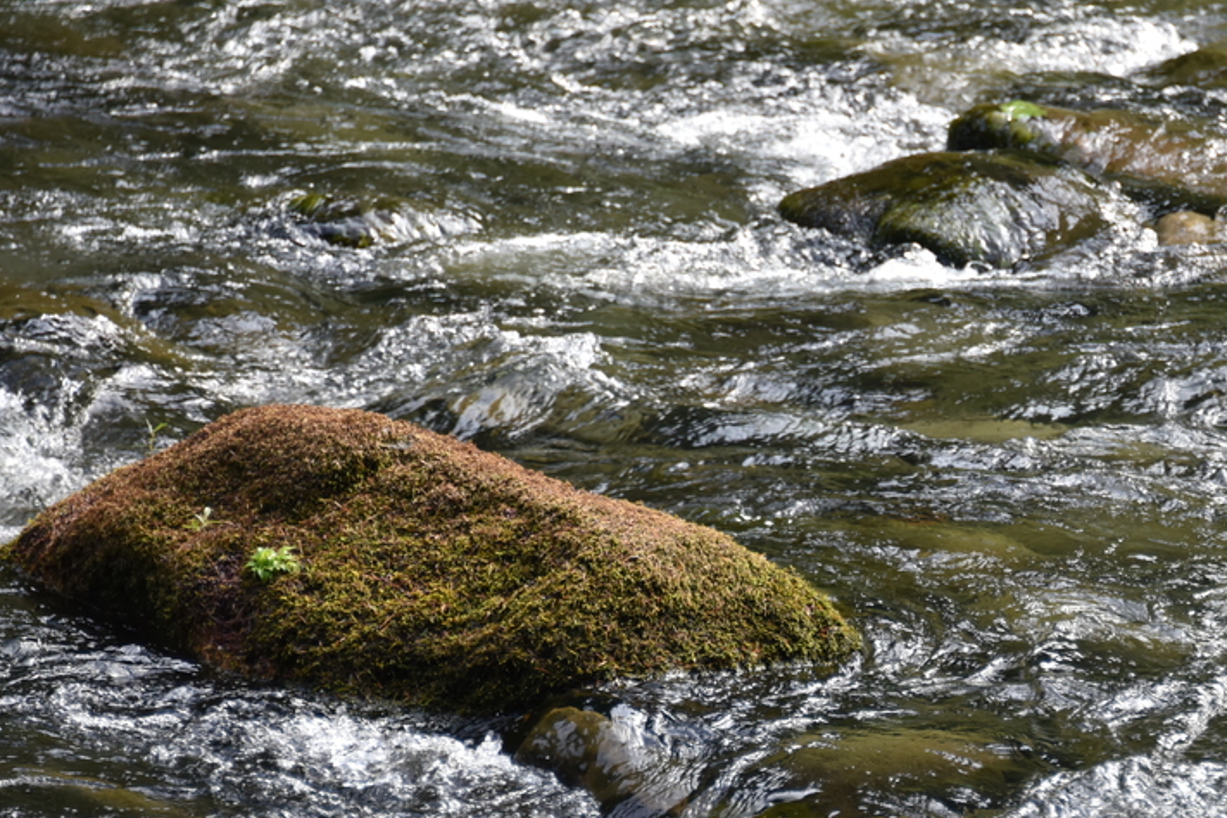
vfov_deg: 4.2
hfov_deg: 6.4
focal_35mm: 324
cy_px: 639
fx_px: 11042
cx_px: 1030
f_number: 5.6
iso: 560
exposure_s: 1/400
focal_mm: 180
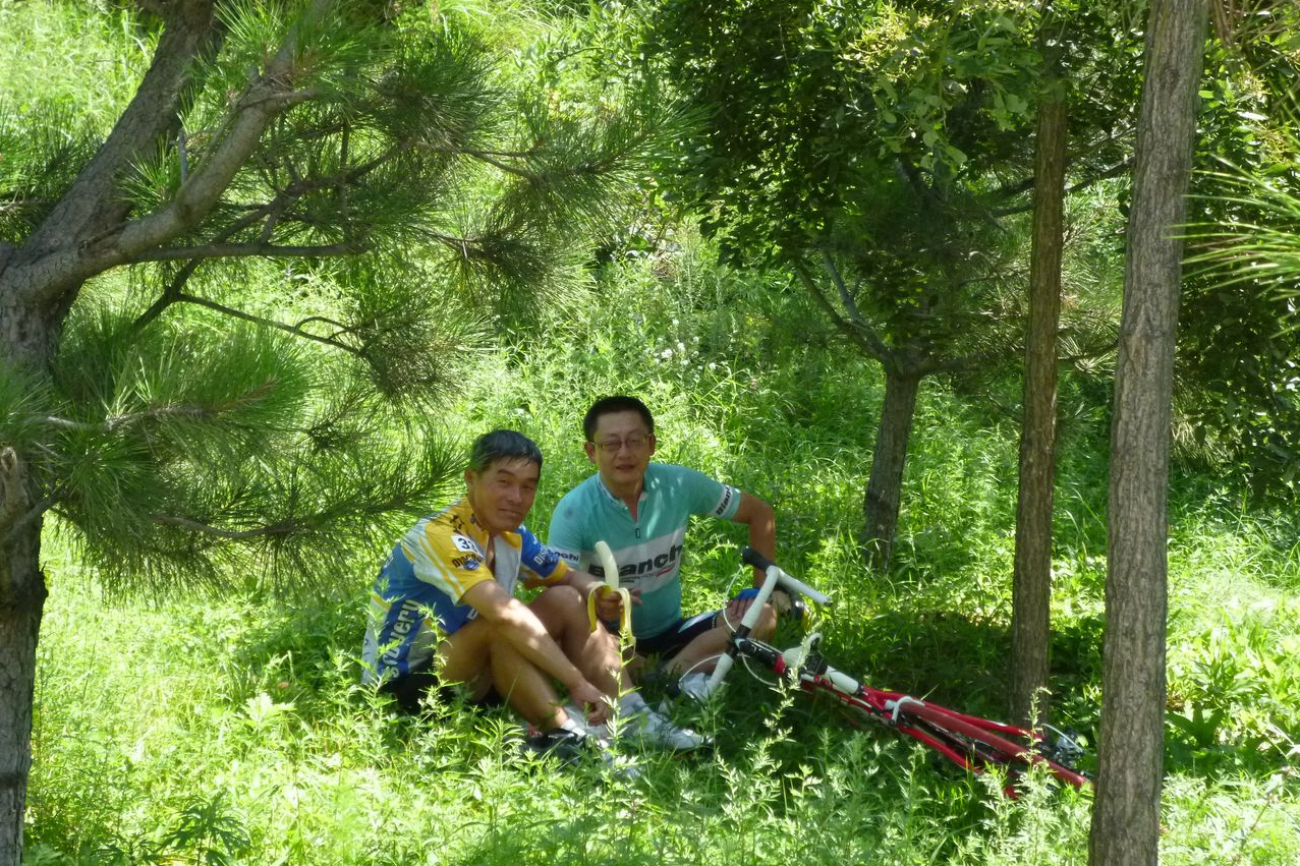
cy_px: 410
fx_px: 2636
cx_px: 651
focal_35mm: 73
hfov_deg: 27.7
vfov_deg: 18.7
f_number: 5
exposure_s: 1/320
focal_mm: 12.5
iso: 400
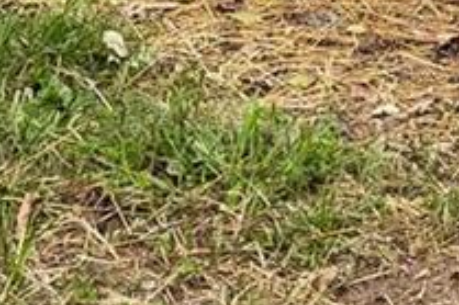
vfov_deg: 6.6
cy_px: -680
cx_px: 940
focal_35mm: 184
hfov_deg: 10.3
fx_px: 2344
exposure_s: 1/320
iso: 400
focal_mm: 12
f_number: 6.3
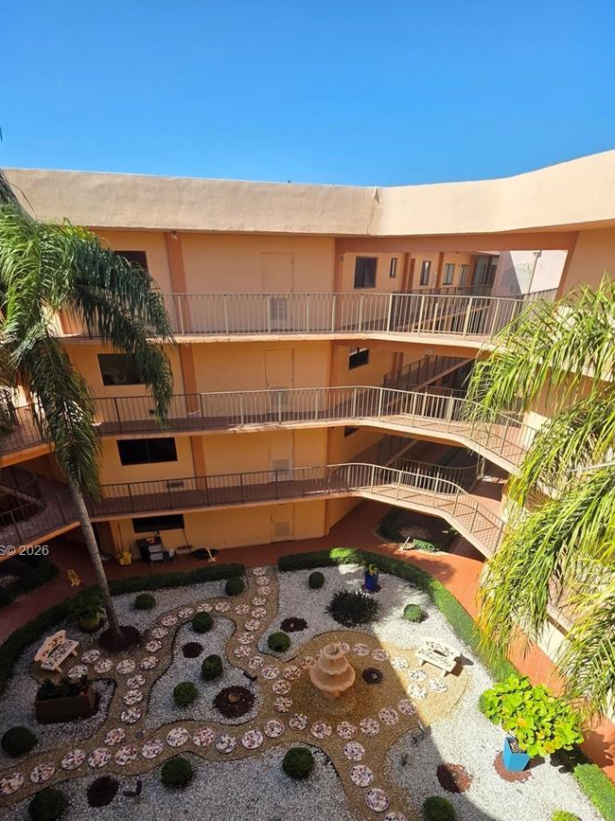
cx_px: 300
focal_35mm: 18
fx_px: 426
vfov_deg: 84.5
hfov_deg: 71.6
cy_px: 552
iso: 40
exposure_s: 1/1472
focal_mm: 2.2
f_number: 1.9
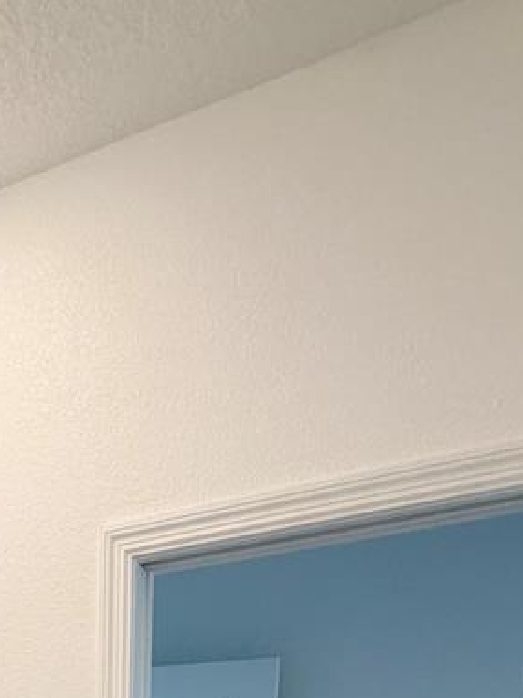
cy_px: 1032
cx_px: -48
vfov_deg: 28.7
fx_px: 887
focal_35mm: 44
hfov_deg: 29.7
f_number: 2.2
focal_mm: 2.22
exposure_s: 1/120
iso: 160
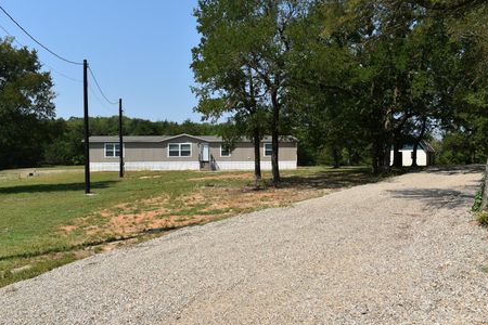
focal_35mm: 30
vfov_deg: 43.6
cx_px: 233
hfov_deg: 61.9
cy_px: 163
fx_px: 407
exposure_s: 1/200
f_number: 11
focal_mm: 18
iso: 100
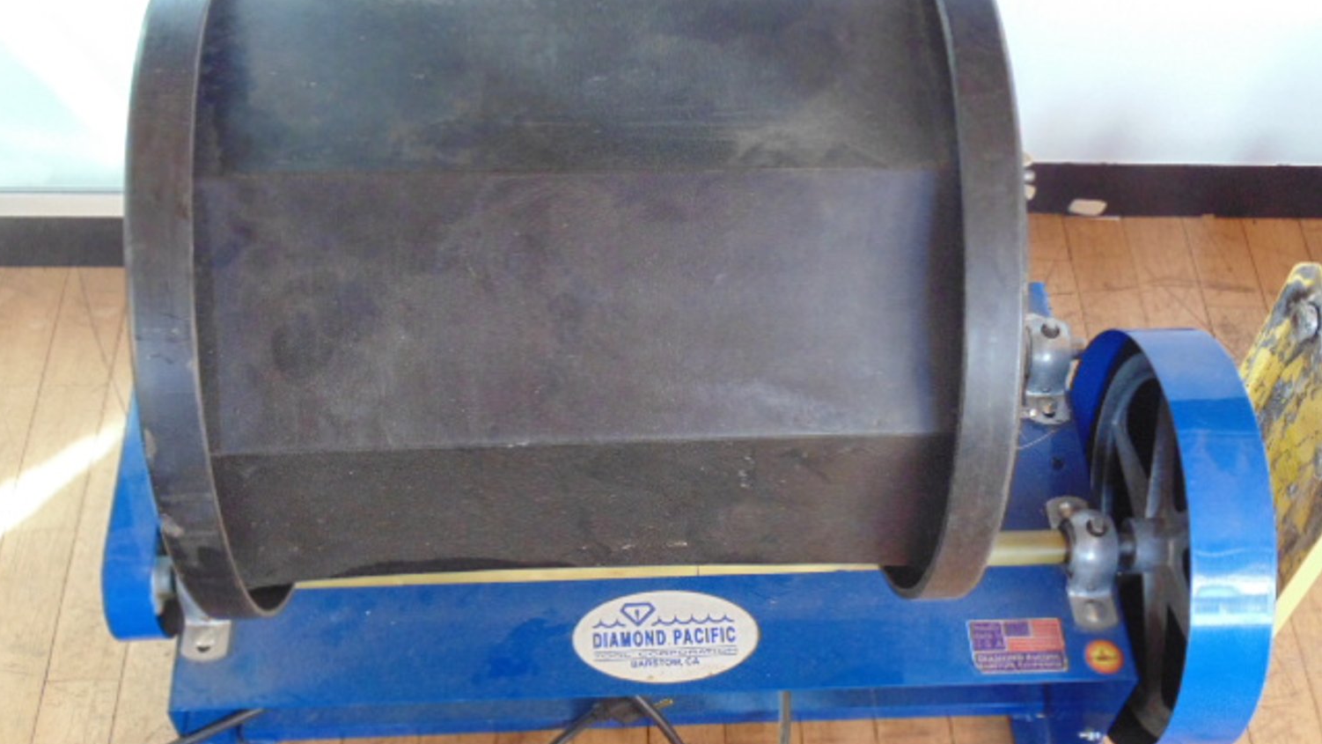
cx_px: 657
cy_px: 426
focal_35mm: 45
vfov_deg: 26.5
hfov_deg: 45.5
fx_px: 1577
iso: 400
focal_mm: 7.4
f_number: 3.6
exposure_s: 1/20
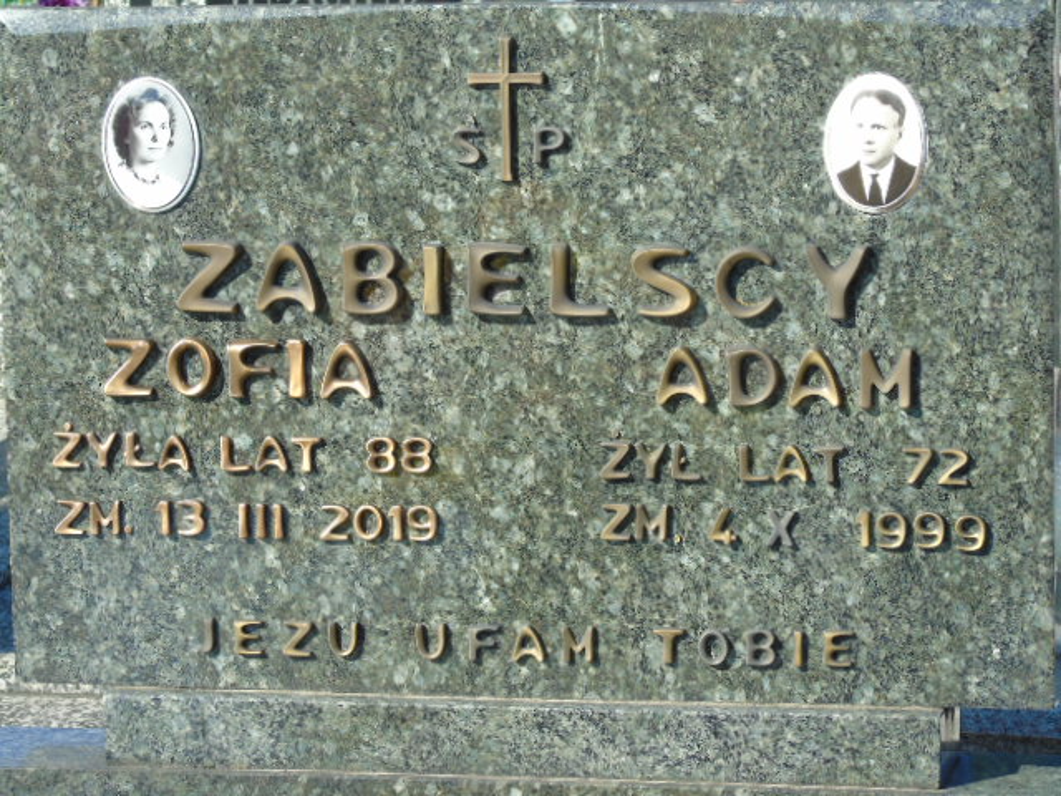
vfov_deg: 10.4
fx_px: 4352
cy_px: 398
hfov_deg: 13.9
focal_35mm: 142
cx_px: 530
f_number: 4.7
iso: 80
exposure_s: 1/200
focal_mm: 25
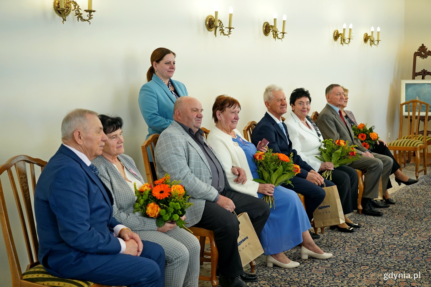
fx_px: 551
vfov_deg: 29.2
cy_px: 144
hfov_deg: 42.7
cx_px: 216
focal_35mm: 46
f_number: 4
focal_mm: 46
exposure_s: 1/200
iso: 2000
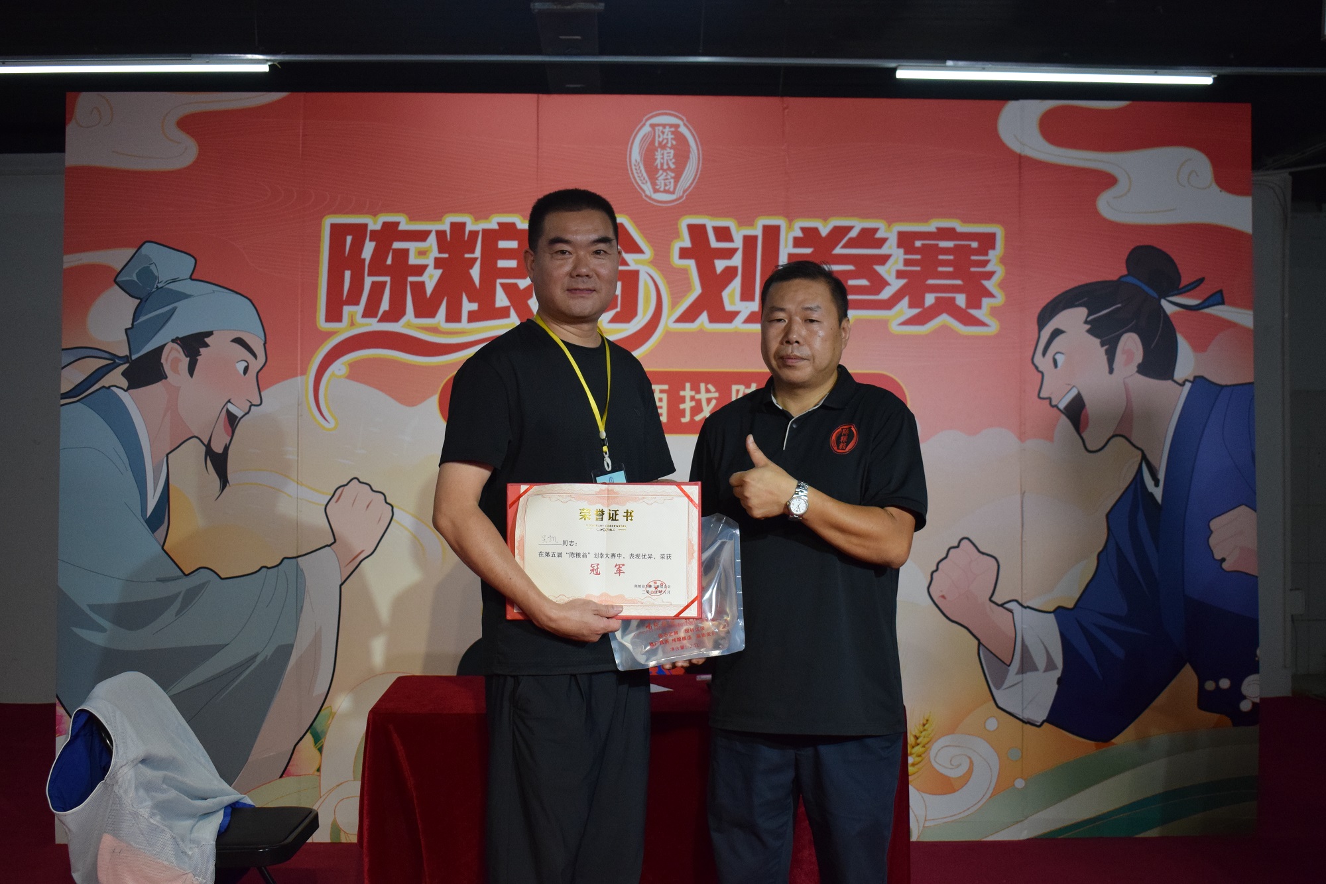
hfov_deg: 46.4
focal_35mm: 42
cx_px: 663
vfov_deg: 31.9
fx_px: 1547
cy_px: 442
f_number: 4.2
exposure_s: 1/500
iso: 2200
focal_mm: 28
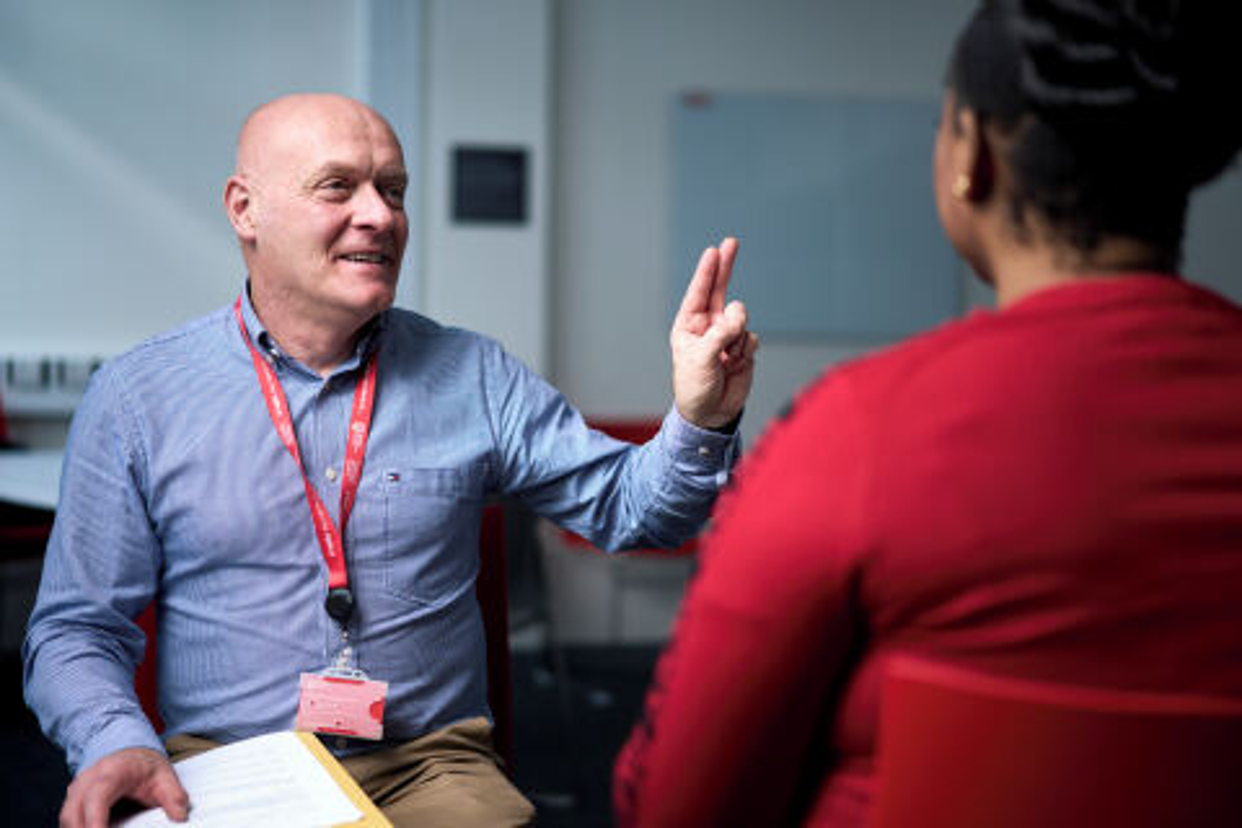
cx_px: 621
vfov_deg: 24.6
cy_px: 414
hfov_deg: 36.2
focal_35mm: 55
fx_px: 1897
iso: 100
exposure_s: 1/160
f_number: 1.8
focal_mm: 55
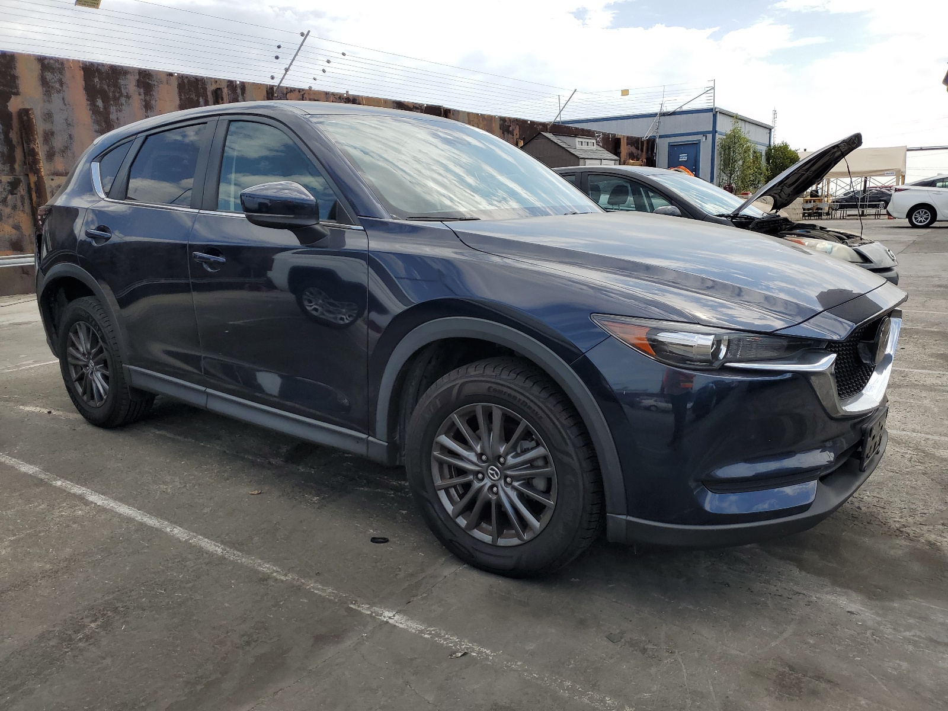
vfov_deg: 53.1
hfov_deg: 67.3
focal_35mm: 26
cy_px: 356
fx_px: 712
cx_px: 474
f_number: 1.5
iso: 50
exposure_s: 1/2500
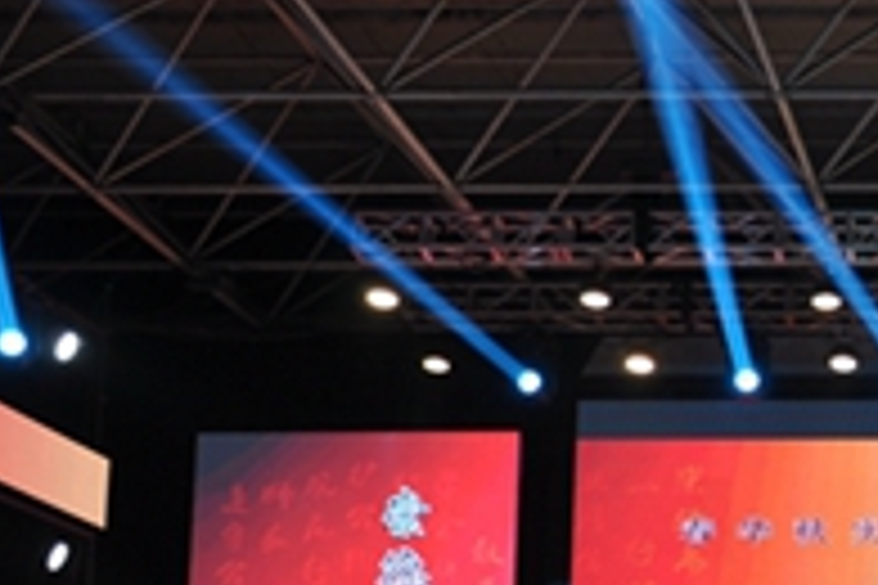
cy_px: 662
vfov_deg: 11.6
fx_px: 2829
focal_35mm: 116
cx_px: 1108
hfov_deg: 16.7
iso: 220
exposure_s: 1/30
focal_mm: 24
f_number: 5.6
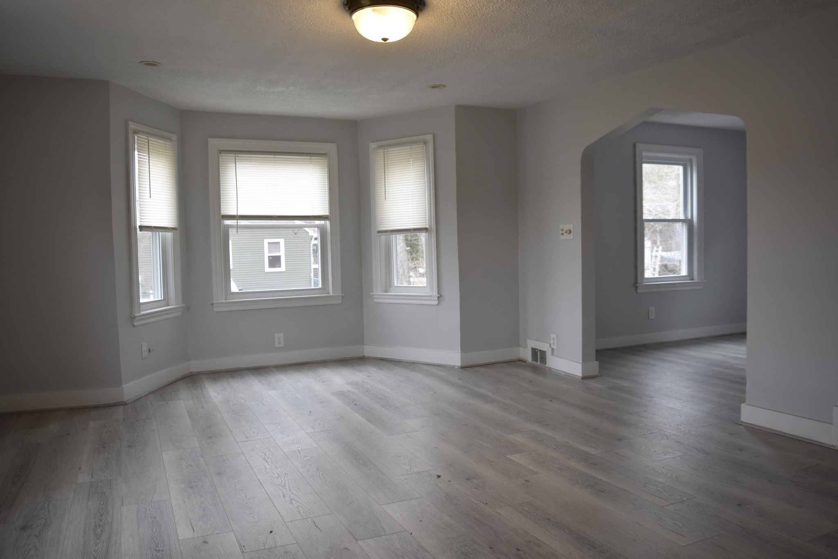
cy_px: 280
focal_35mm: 27
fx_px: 628
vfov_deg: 47.9
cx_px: 419
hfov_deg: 67.4
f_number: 4
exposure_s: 1/80
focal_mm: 18
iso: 400
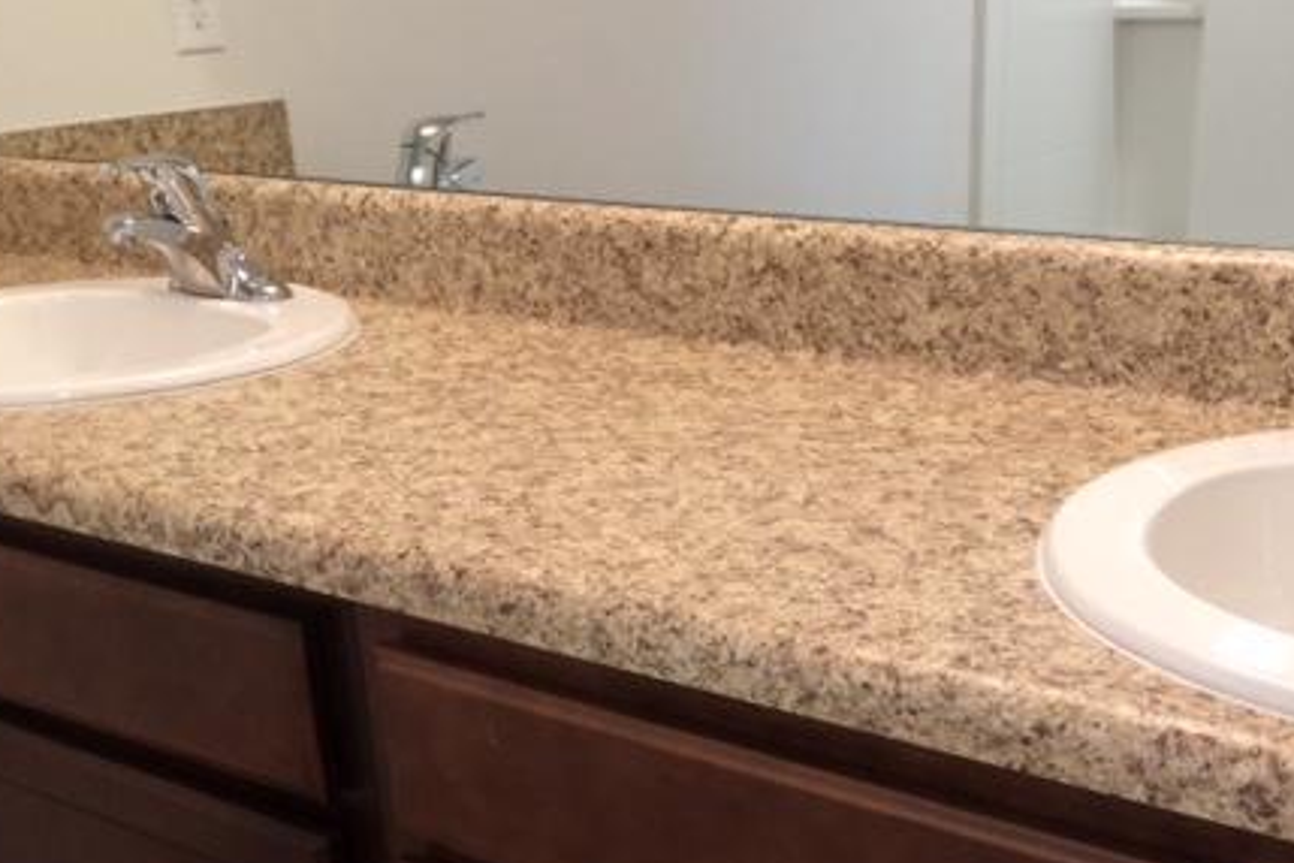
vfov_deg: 29.3
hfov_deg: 43.4
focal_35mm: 45
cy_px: 667
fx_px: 1617
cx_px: 775
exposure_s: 1/30
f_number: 2.2
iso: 125
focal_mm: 4.15
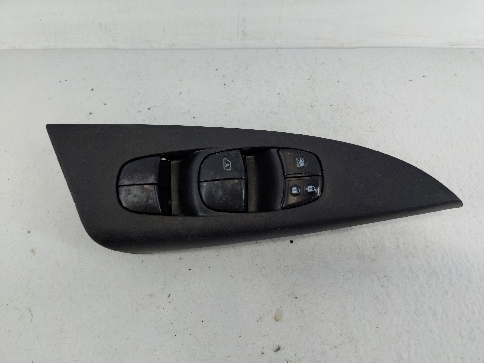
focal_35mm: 25
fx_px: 350
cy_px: 182
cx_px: 242
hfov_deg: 69.4
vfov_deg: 54.9
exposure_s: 1/110
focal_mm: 4.38
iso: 57
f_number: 1.73
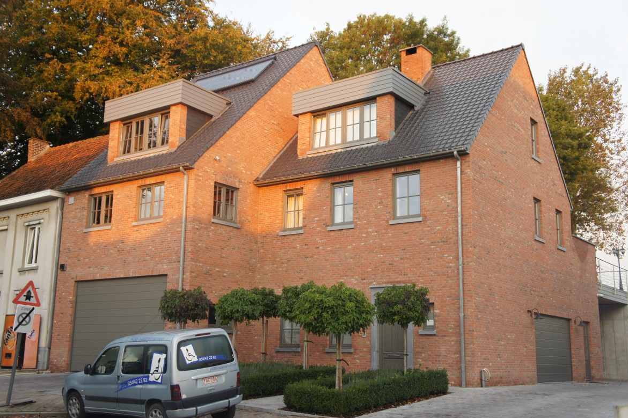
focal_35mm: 40
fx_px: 697
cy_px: 214
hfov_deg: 48.5
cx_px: 313
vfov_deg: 33.4
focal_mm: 26
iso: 200
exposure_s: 1/50
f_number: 4.5
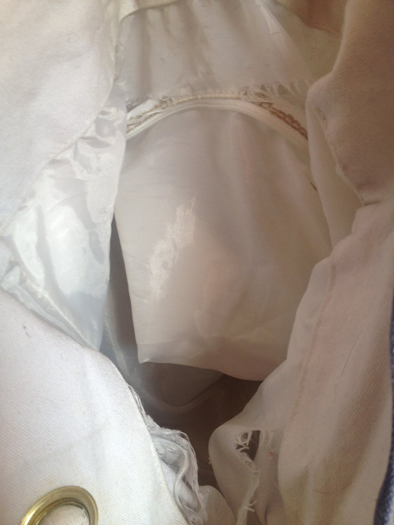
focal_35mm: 35
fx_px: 531
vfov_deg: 52.6
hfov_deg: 40.7
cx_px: 197
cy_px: 262
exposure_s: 1/24
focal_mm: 4.28
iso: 50
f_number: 2.4
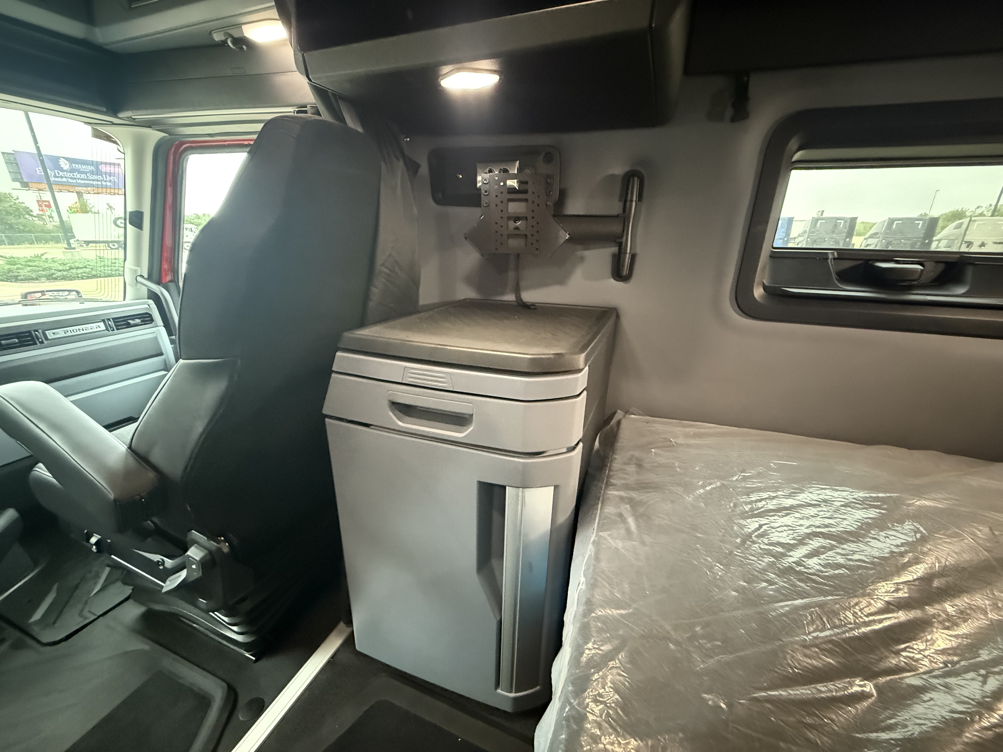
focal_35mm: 14
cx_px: 502
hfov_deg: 102.1
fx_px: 406
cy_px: 376
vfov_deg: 85.7
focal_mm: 2.22
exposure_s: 1/35
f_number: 2.2
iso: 1600
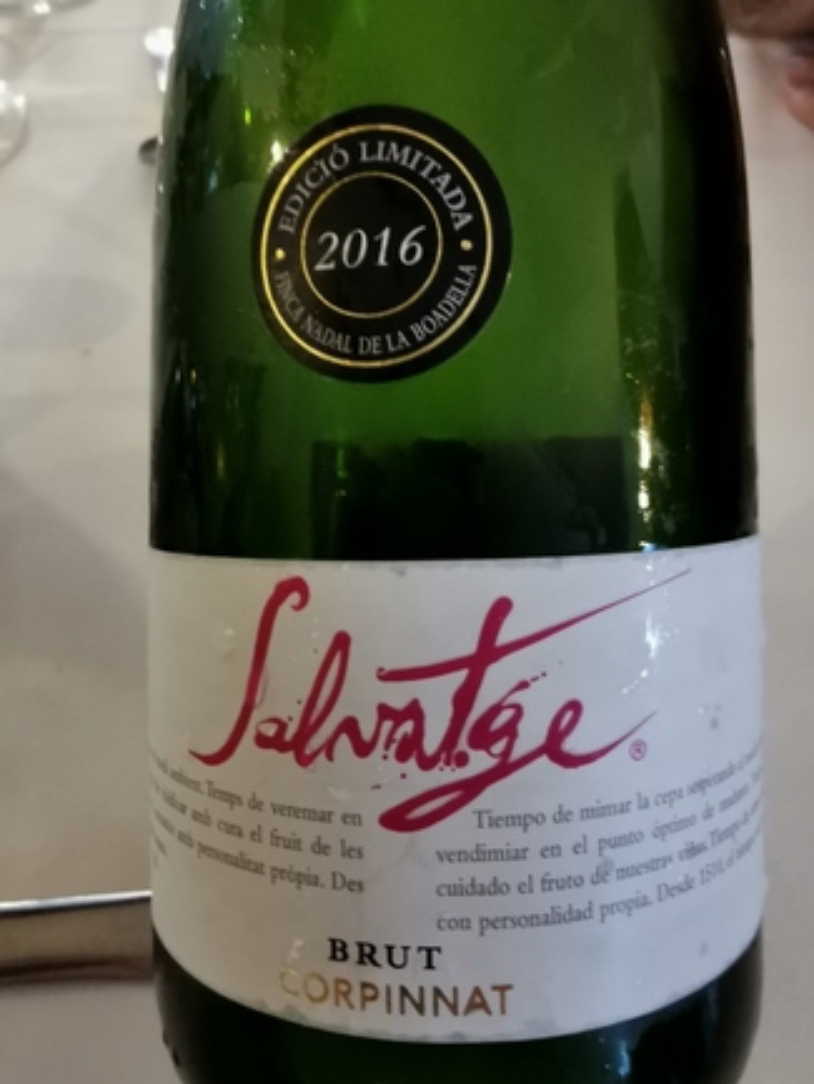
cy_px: 542
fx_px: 815
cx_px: 407
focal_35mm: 26
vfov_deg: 67.3
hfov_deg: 53.1
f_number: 2.2
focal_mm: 2.26
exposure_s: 1/16.7
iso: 1000
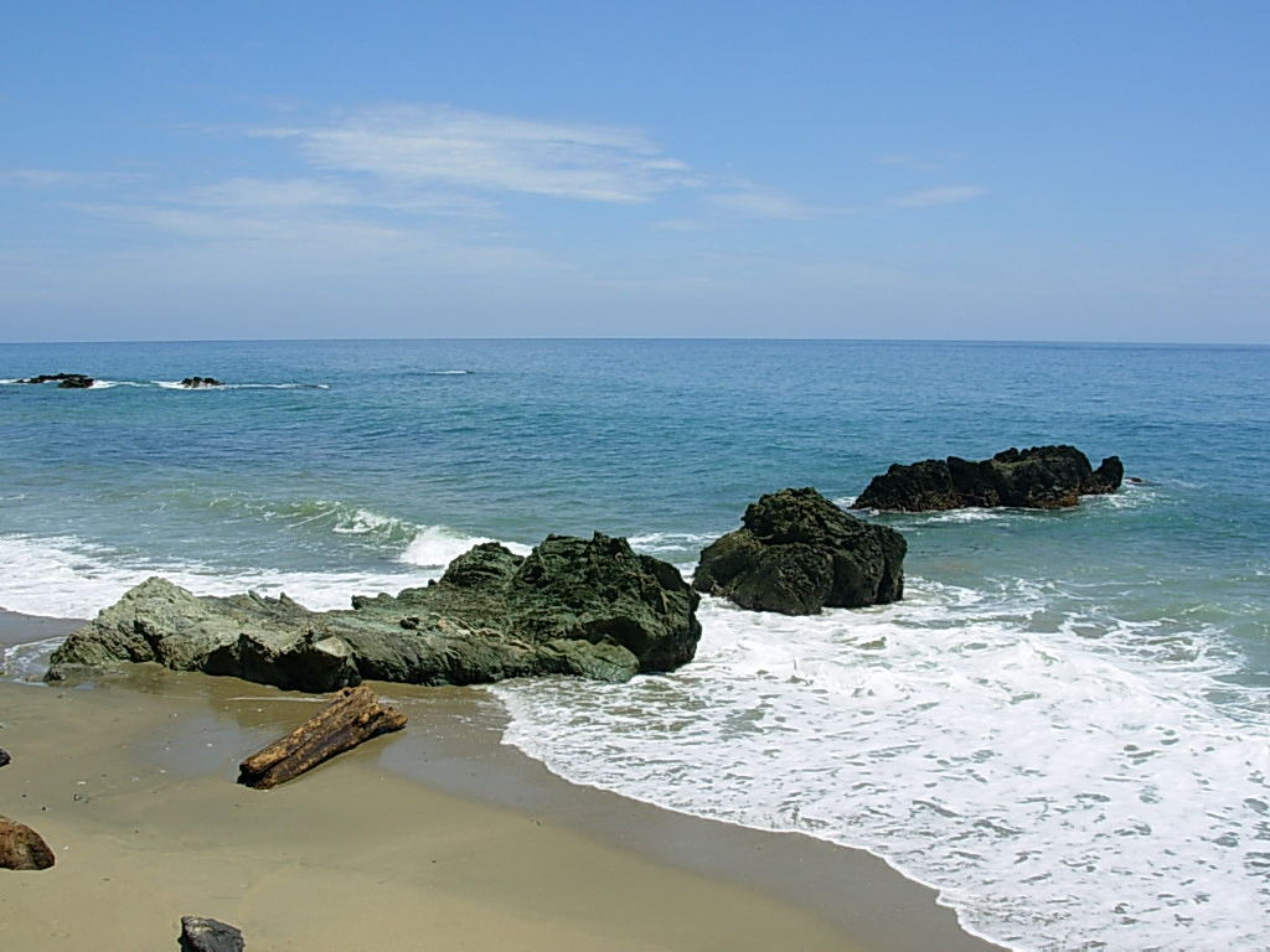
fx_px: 1394
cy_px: 476
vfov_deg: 37.7
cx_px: 635
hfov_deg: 49.0
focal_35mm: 38
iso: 50
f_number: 4.9
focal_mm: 6.3
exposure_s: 1/609
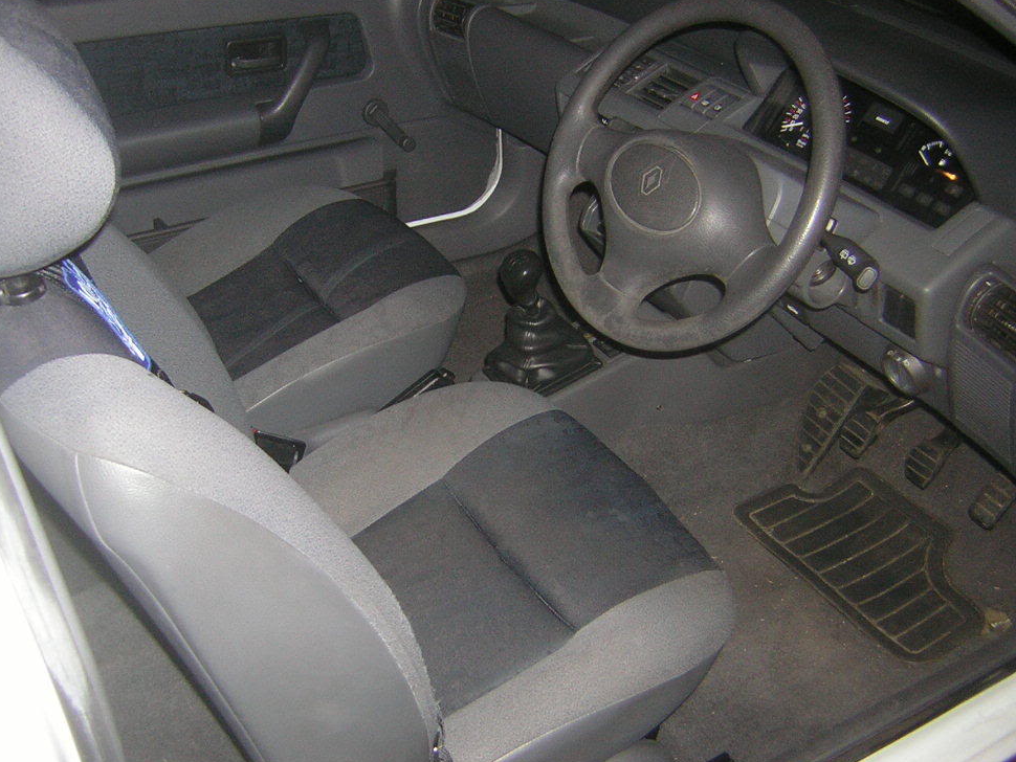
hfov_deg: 49.0
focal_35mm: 38
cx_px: 513
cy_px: 372
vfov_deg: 37.7
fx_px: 1116
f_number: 2.6
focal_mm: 4.7
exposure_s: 1/60.1
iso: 96
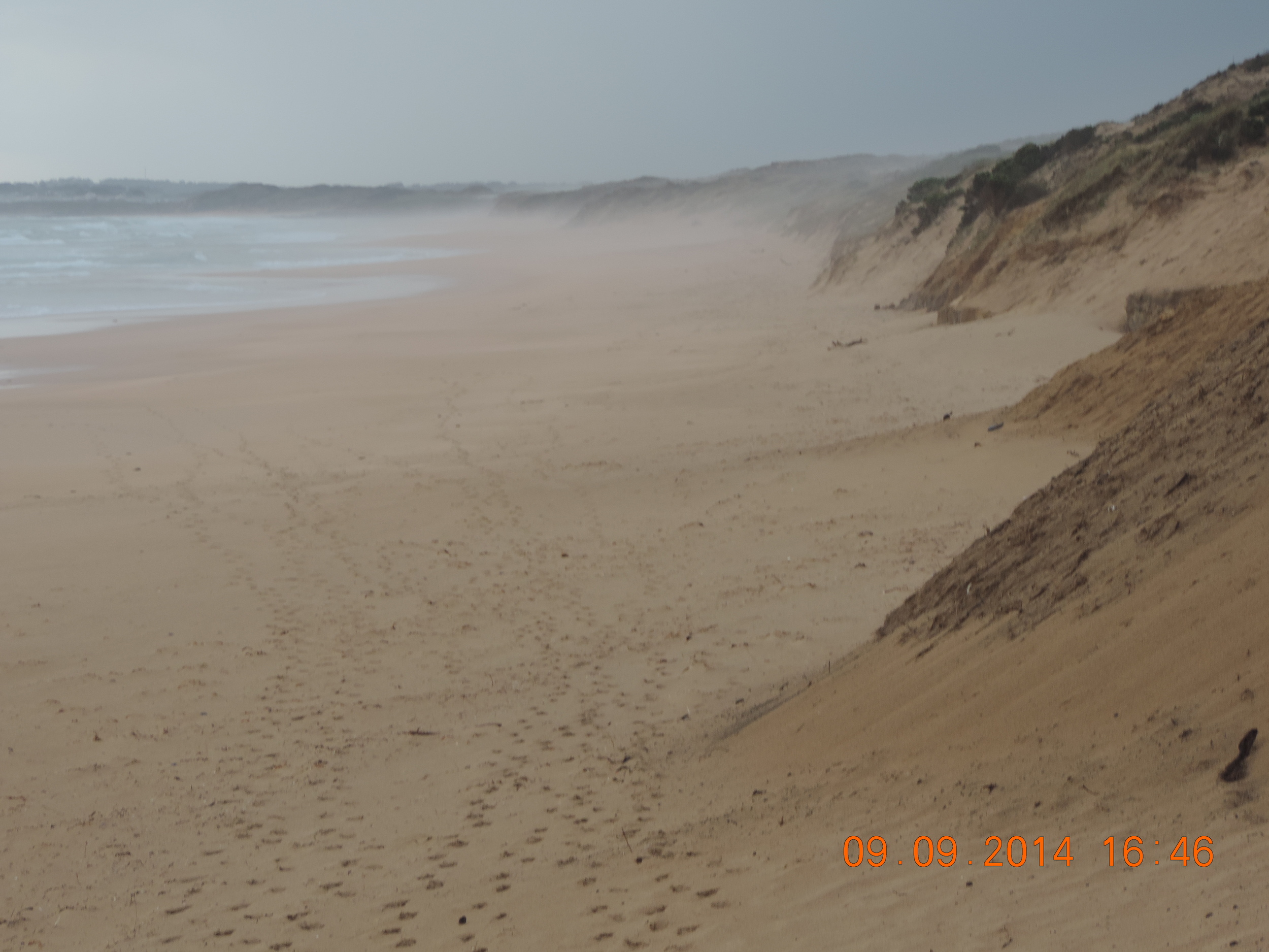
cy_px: 476
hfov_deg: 16.4
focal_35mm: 120
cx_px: 634
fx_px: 4399
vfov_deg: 12.3
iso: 90
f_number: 4.2
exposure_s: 1/100
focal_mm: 21.4
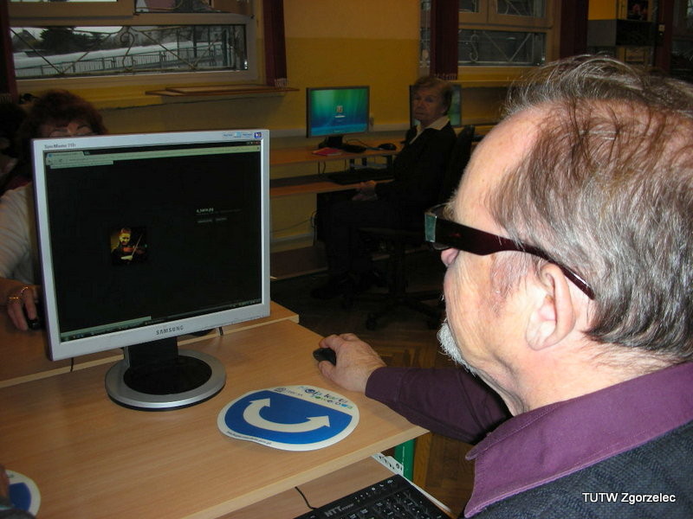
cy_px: 260
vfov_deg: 40.7
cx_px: 346
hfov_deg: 52.6
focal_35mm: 35
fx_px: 701
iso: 50
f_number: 3
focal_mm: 5.8
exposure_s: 1/60.1
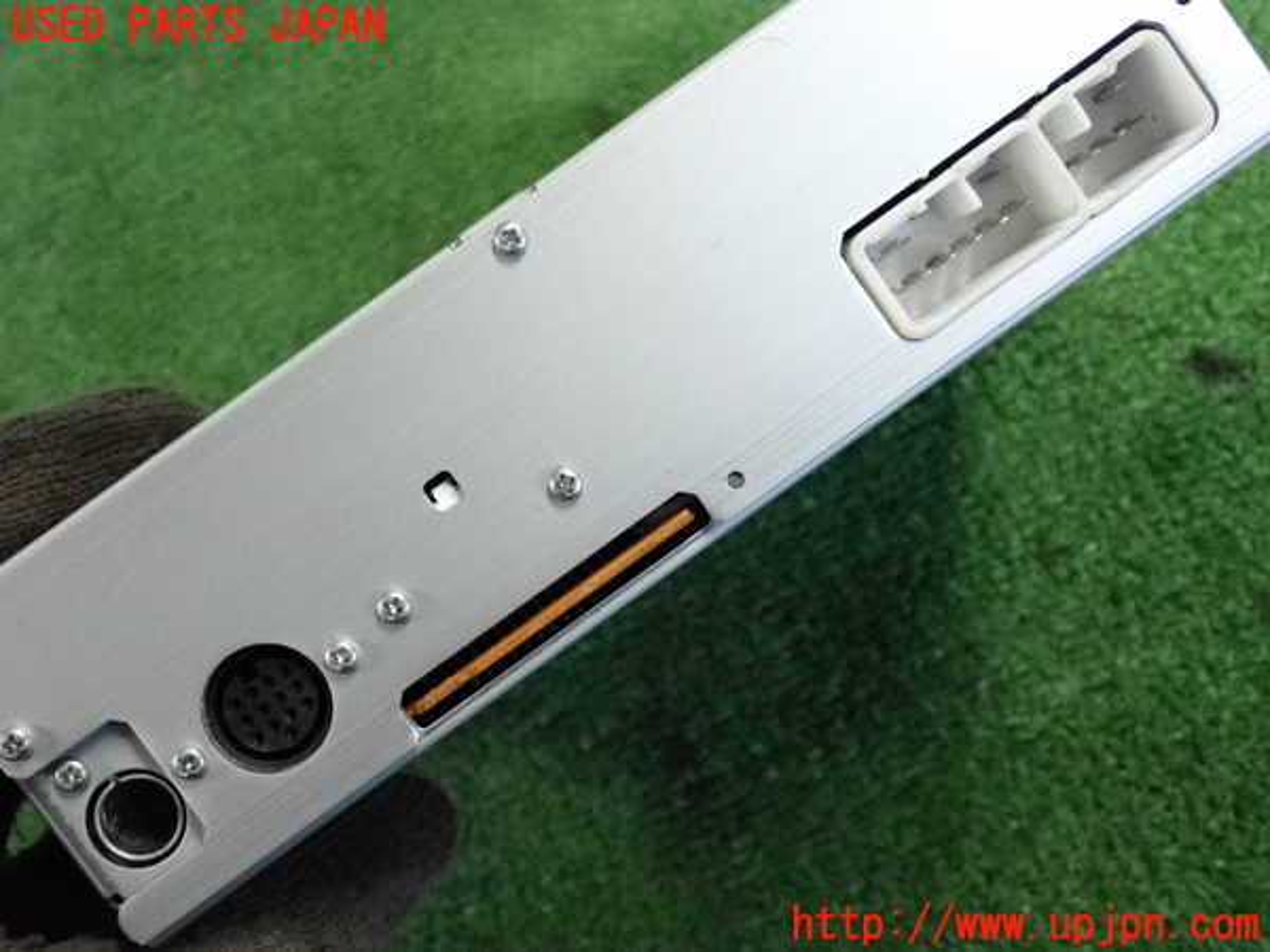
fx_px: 1614
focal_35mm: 44
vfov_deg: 32.9
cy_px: 476
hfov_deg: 42.9
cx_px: 635
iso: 2000
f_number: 2.9
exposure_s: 1/125
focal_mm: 7.84
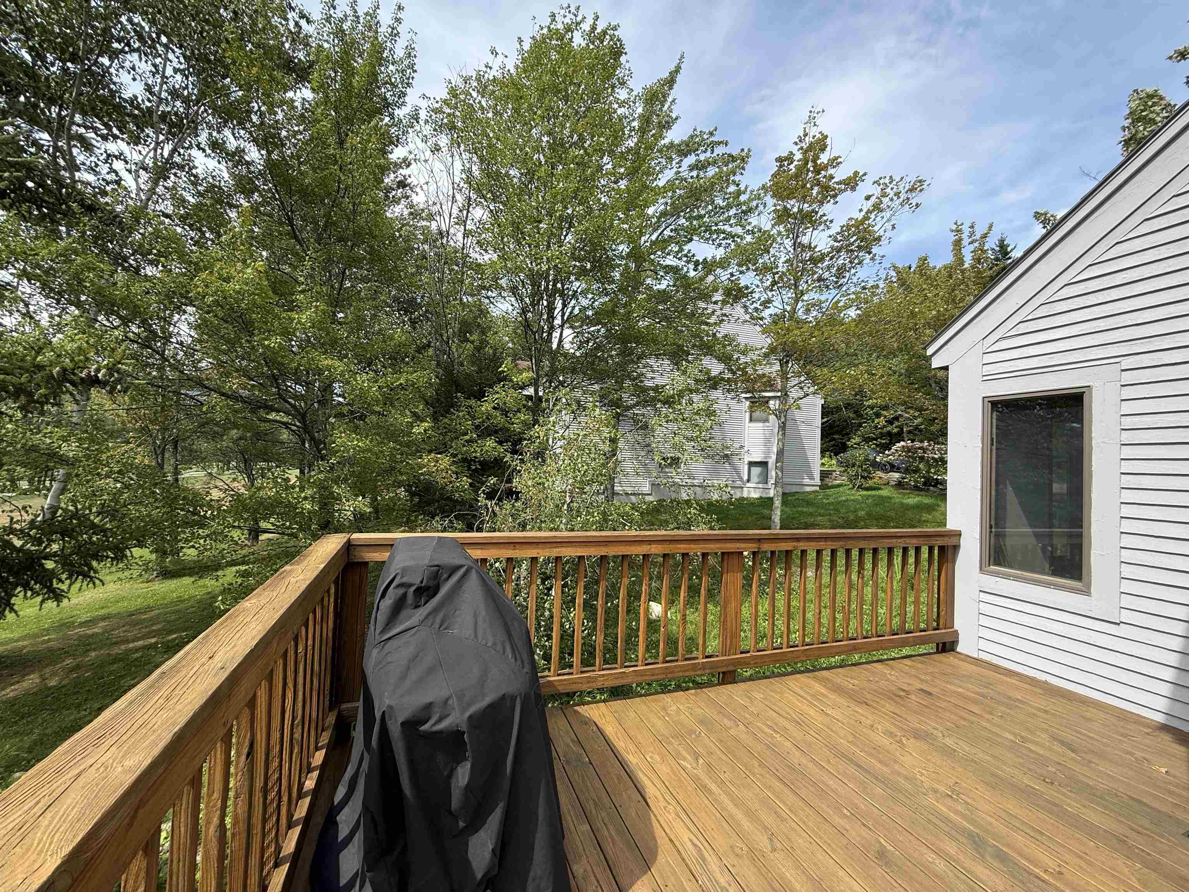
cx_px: 594
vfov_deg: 85.7
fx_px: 481
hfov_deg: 102.1
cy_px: 446
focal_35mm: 14
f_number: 2.2
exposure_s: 1/651
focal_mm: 2.22
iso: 50
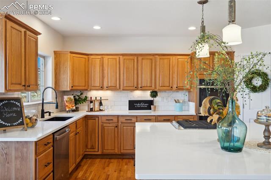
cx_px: 136
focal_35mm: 29
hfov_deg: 63.7
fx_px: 218
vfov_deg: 44.9
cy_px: 90
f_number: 11
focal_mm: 29
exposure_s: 1/13
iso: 400
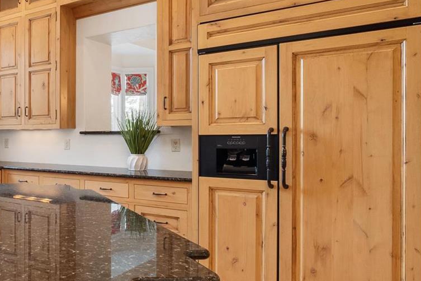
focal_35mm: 34
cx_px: -13
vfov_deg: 38.9
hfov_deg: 45.6
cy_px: 140
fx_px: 398
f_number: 7.1
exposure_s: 1/6
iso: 400
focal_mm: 8
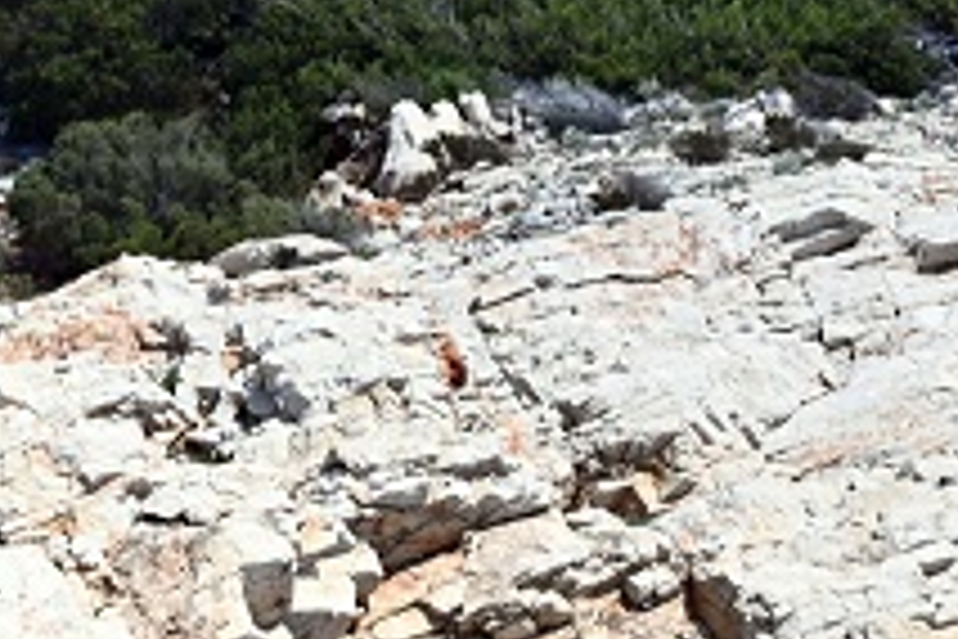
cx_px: -495
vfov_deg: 1.7
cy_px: 45
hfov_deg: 2.6
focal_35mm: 804
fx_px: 21394
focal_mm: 180
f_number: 5
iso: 250
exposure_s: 1/1000
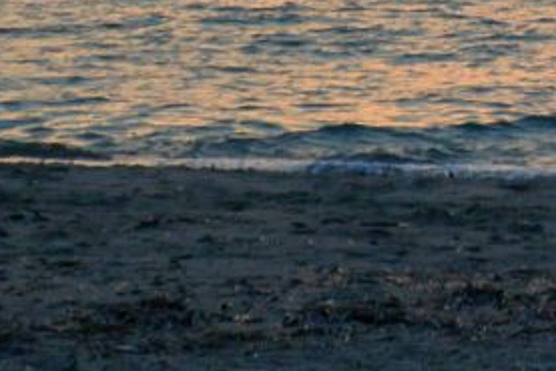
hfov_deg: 5.4
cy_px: -264
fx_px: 5779
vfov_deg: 3.7
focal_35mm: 374
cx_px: 909
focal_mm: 30
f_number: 5.6
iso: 160
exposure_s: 1/100
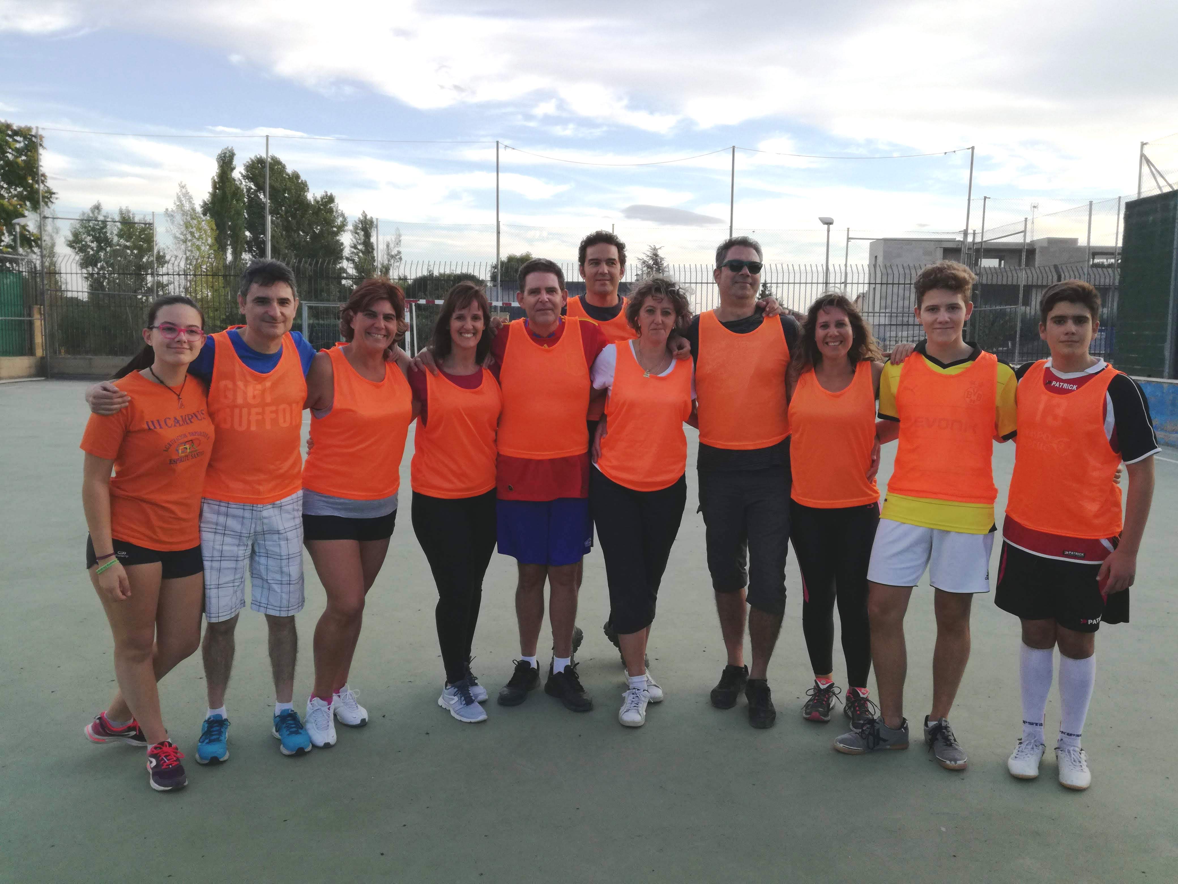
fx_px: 919
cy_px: 442
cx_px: 589
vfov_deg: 51.4
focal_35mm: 27
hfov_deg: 65.3
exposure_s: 1/266
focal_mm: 3.79
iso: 50
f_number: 2
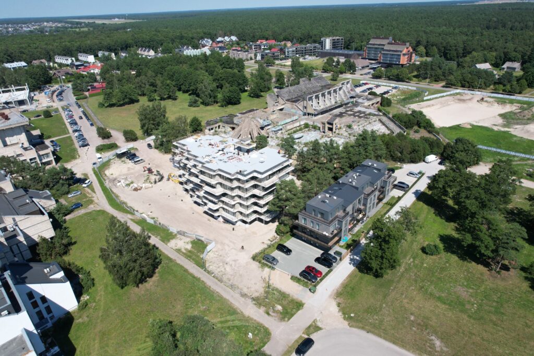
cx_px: 267
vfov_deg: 57.2
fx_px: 326
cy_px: 178
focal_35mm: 22
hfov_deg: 78.6
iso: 100
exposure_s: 1/2000
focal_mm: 8.38
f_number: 2.8
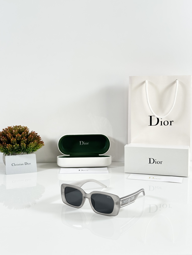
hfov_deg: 30.4
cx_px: 96
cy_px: 128
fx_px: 354
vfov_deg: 39.6
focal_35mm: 48
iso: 80
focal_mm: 6.86
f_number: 1.78
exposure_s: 1/120
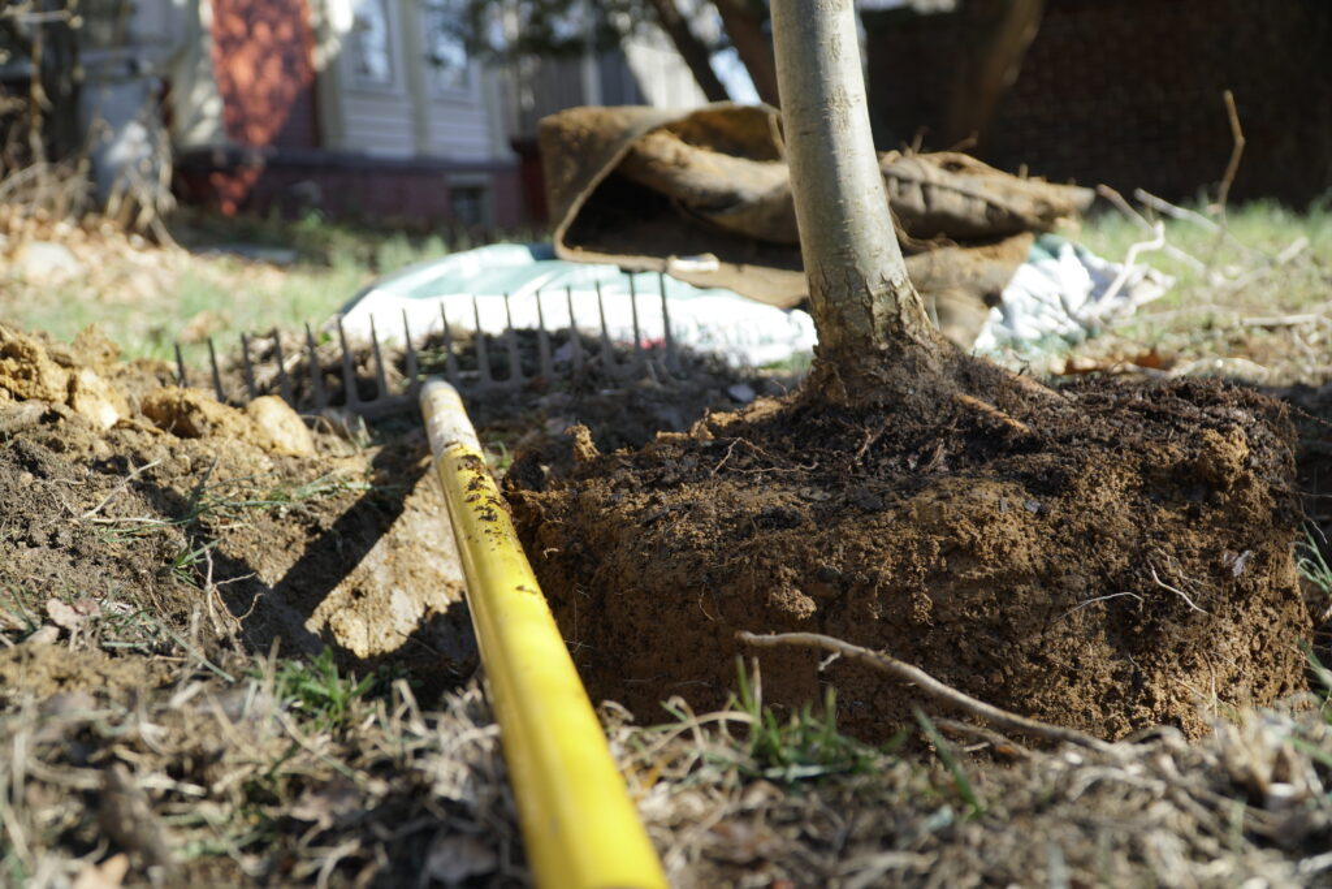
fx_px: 1610
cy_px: 444
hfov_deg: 45.0
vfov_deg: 30.9
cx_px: 666
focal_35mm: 44
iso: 125
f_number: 4
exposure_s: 1/160
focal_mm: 29
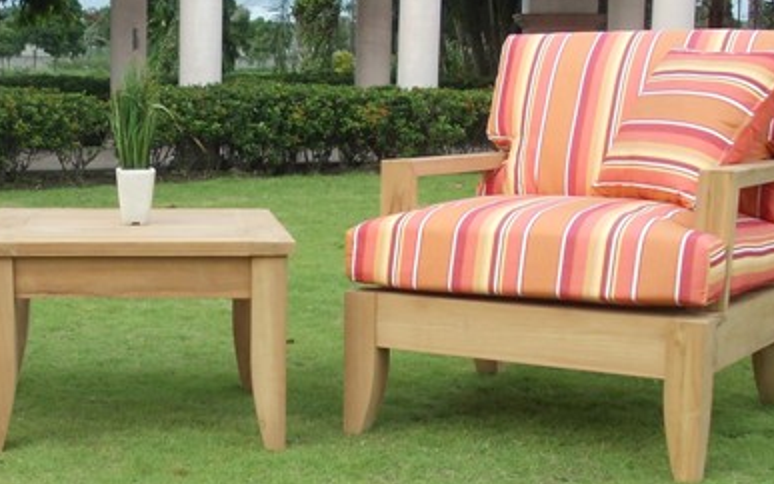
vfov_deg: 17.1
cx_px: 136
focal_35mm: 76
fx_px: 1603
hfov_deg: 26.5
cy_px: 311
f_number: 3.1
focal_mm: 5.3
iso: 80
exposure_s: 1/250
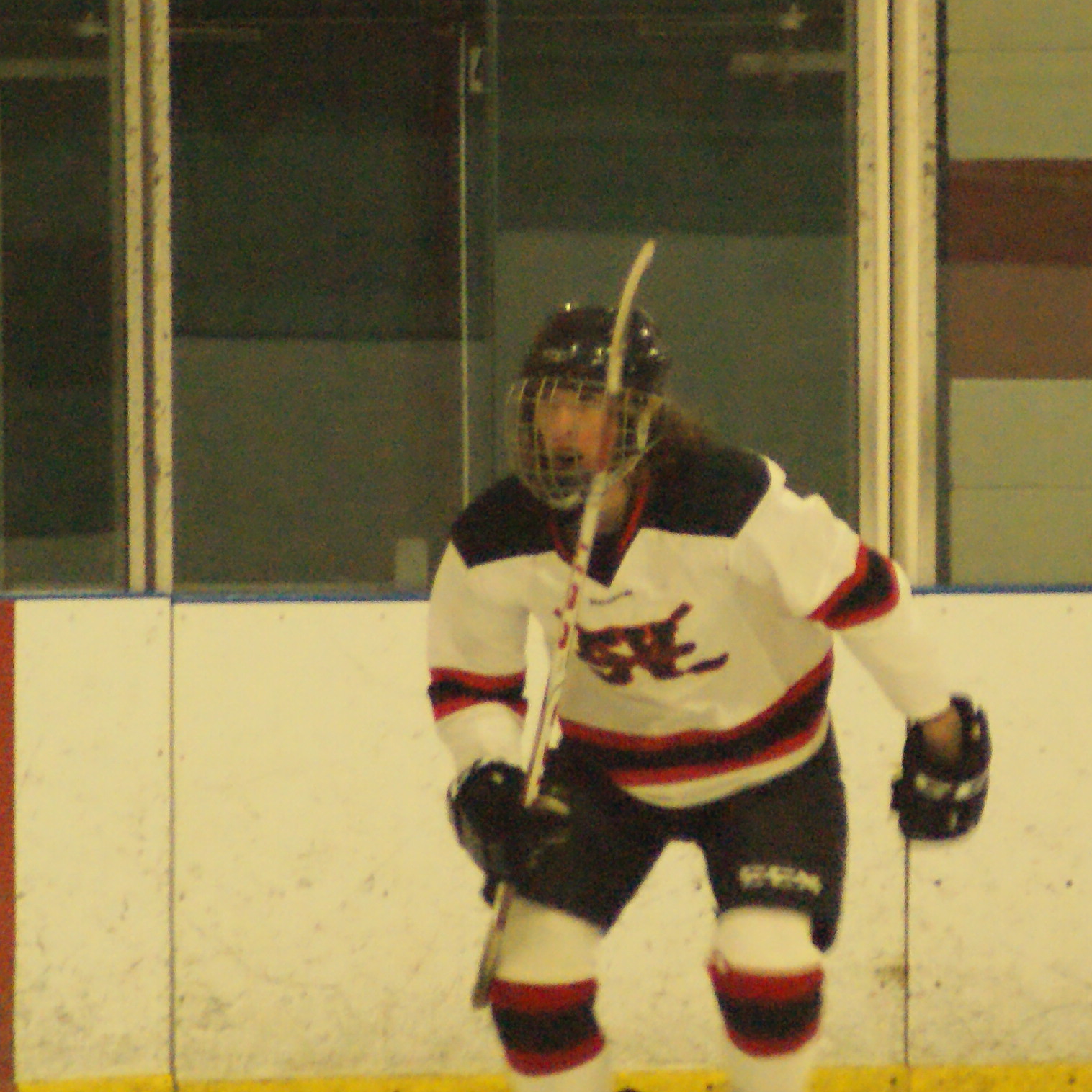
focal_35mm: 978
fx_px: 34905
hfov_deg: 1.8
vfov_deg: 1.8
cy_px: 564
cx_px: 714
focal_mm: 300
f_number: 5.6
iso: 3200
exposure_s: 1/80
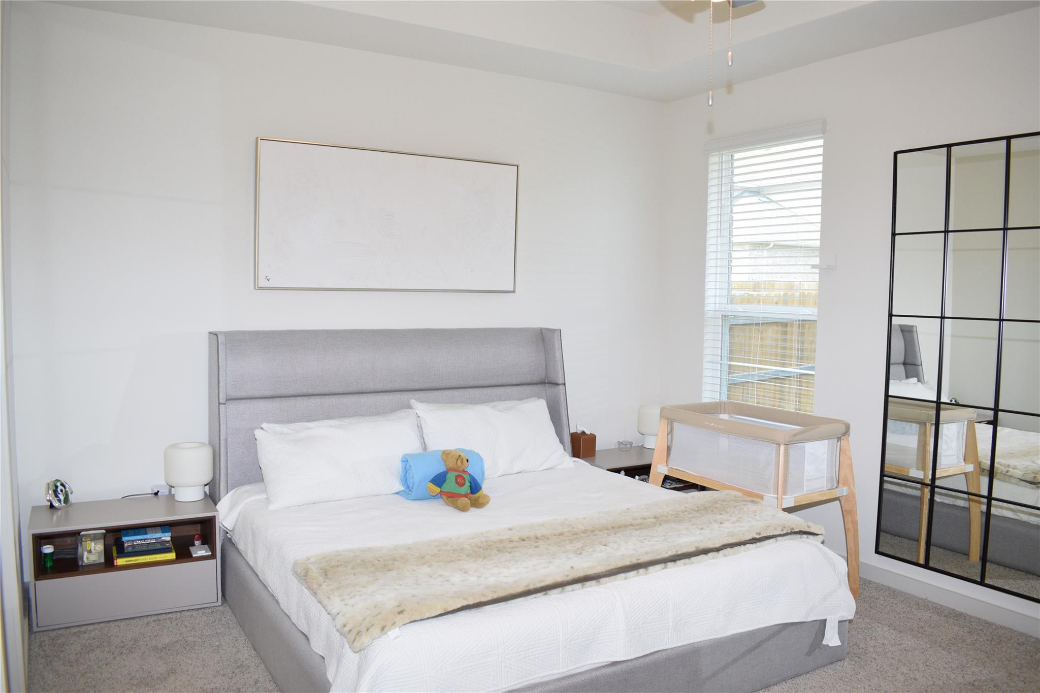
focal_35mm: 27
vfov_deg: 47.9
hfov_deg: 67.4
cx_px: 520
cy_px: 346
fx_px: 780
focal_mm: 18
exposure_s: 1/125
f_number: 5.6
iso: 400
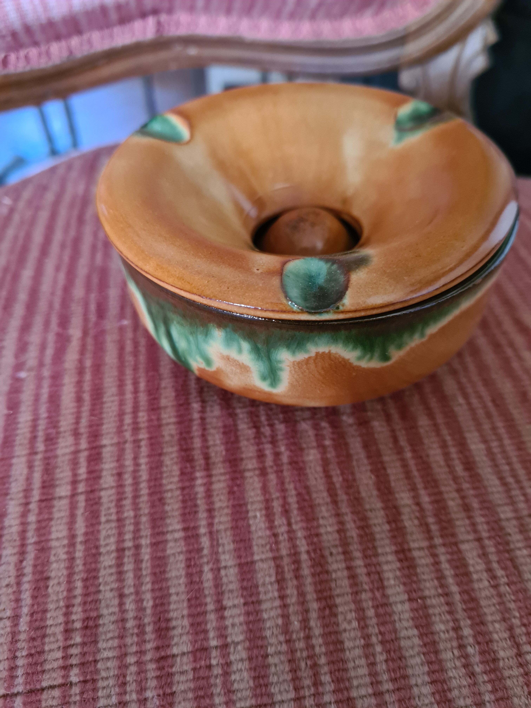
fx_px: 532
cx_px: 266
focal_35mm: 26
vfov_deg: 67.3
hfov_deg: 53.1
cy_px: 354
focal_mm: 5.4
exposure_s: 1/25
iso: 640
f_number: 1.8
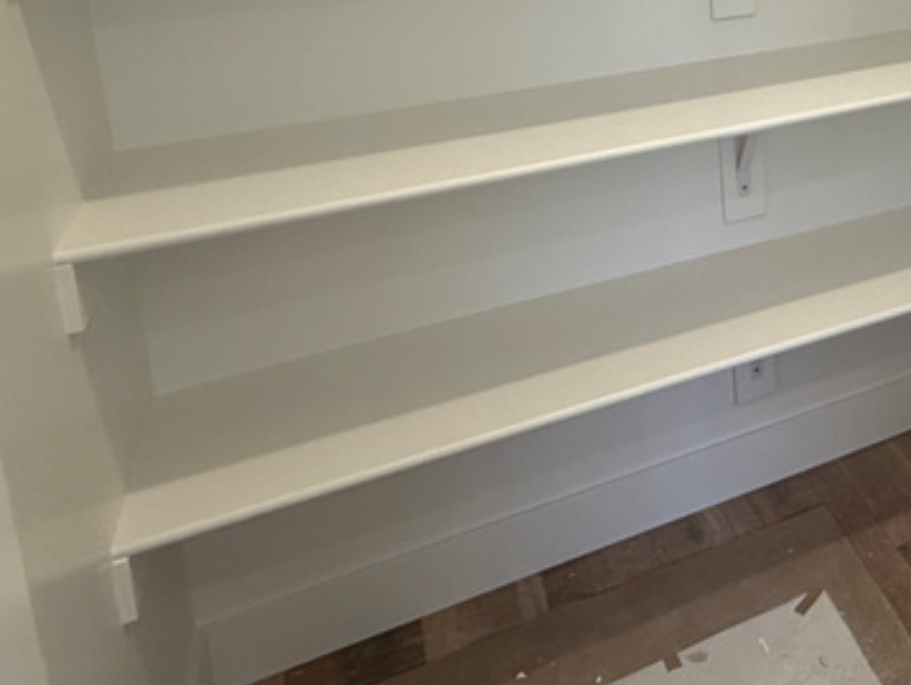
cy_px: -36
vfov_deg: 32.4
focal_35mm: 40
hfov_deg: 37.8
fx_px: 1053
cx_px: 1036
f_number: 2.2
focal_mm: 2.22
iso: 160
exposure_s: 1/120
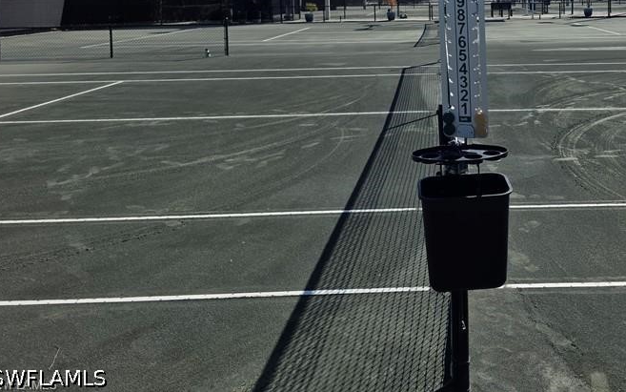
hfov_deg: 49.3
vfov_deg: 31.7
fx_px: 648
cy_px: 28
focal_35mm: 38
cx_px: 475
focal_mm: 6.3
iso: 80
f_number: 1.7
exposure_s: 1/7944
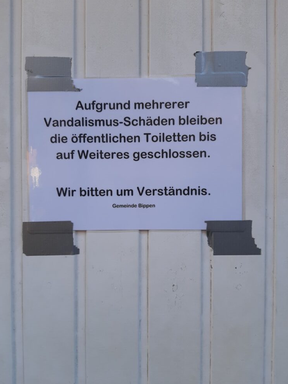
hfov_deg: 51.4
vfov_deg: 65.3
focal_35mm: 27
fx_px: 299
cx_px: 139
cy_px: 190
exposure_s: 1/188
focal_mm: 3.93
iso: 40
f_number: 1.7
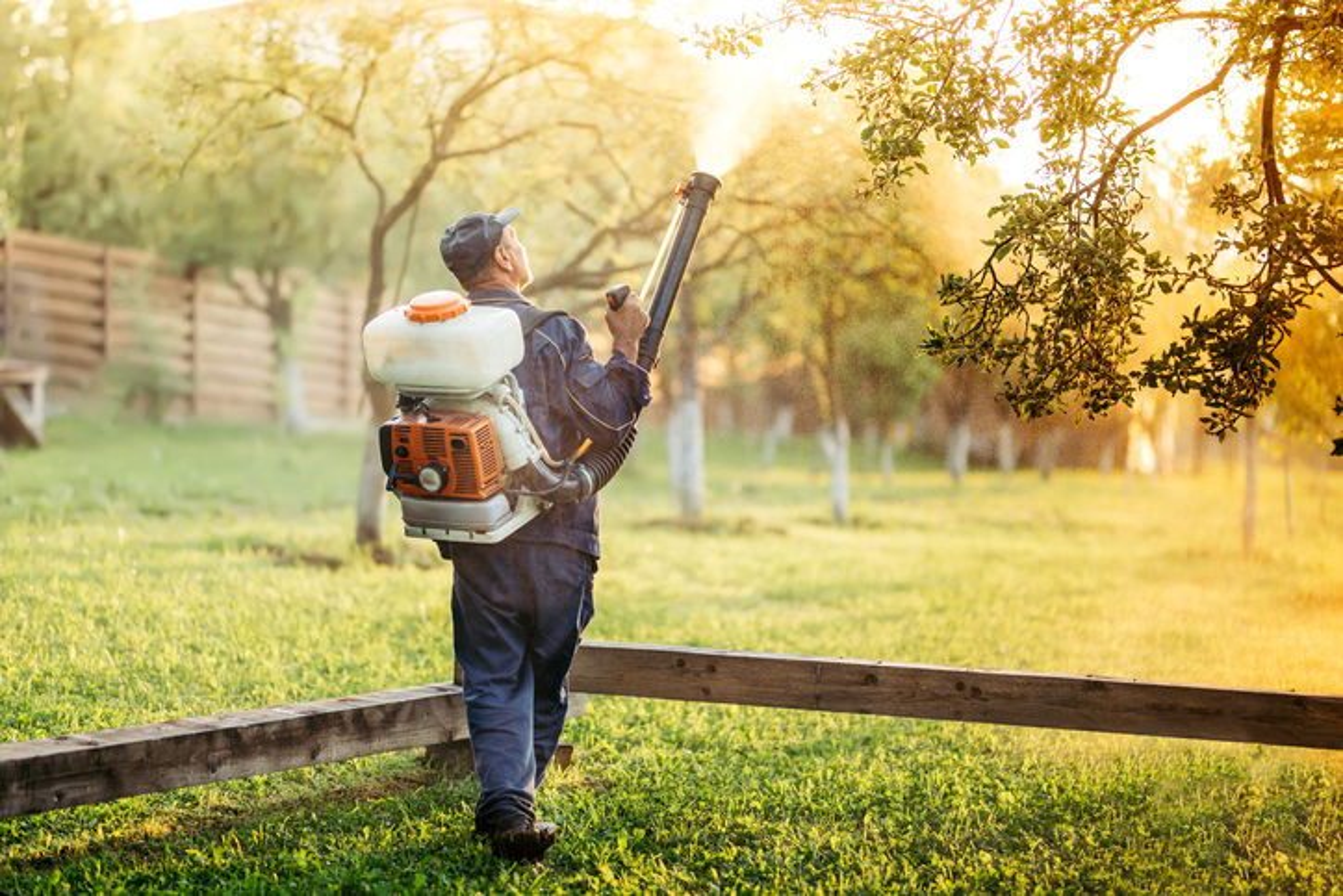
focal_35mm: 85
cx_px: 672
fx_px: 3171
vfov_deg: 16.1
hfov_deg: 23.9
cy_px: 448
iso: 320
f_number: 1.4
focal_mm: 85
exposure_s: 1/1000
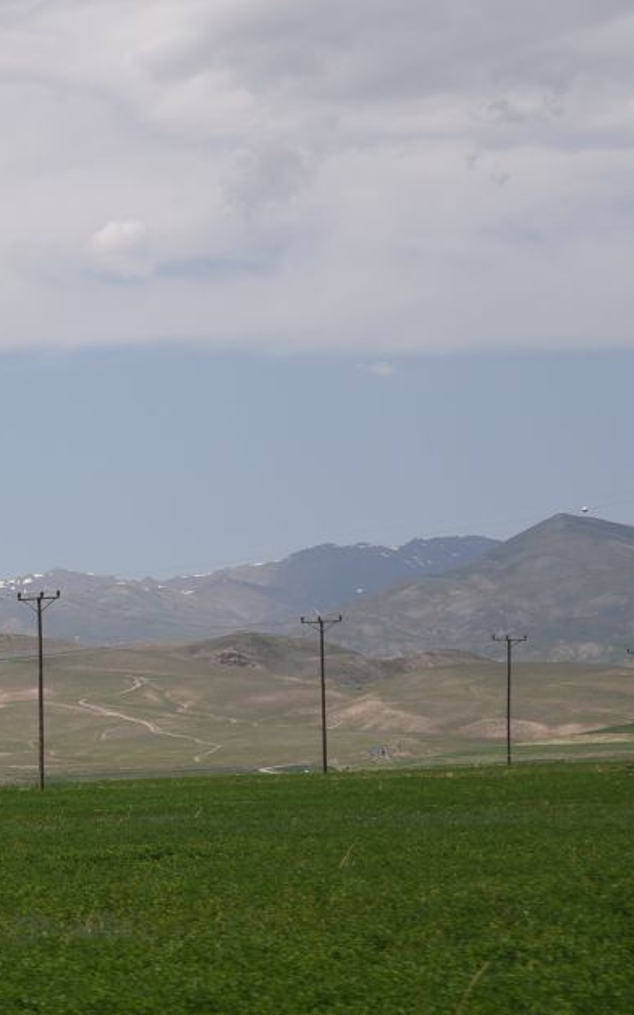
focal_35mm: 148
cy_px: 574
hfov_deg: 8.7
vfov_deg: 14.1
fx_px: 4091
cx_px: -291
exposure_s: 1/500
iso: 160
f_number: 10
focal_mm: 70
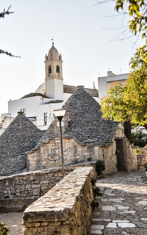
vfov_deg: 34.0
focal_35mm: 60
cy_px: 118
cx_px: 69
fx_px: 385
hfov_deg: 21.6
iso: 200
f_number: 7.1
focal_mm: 58
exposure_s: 1/320
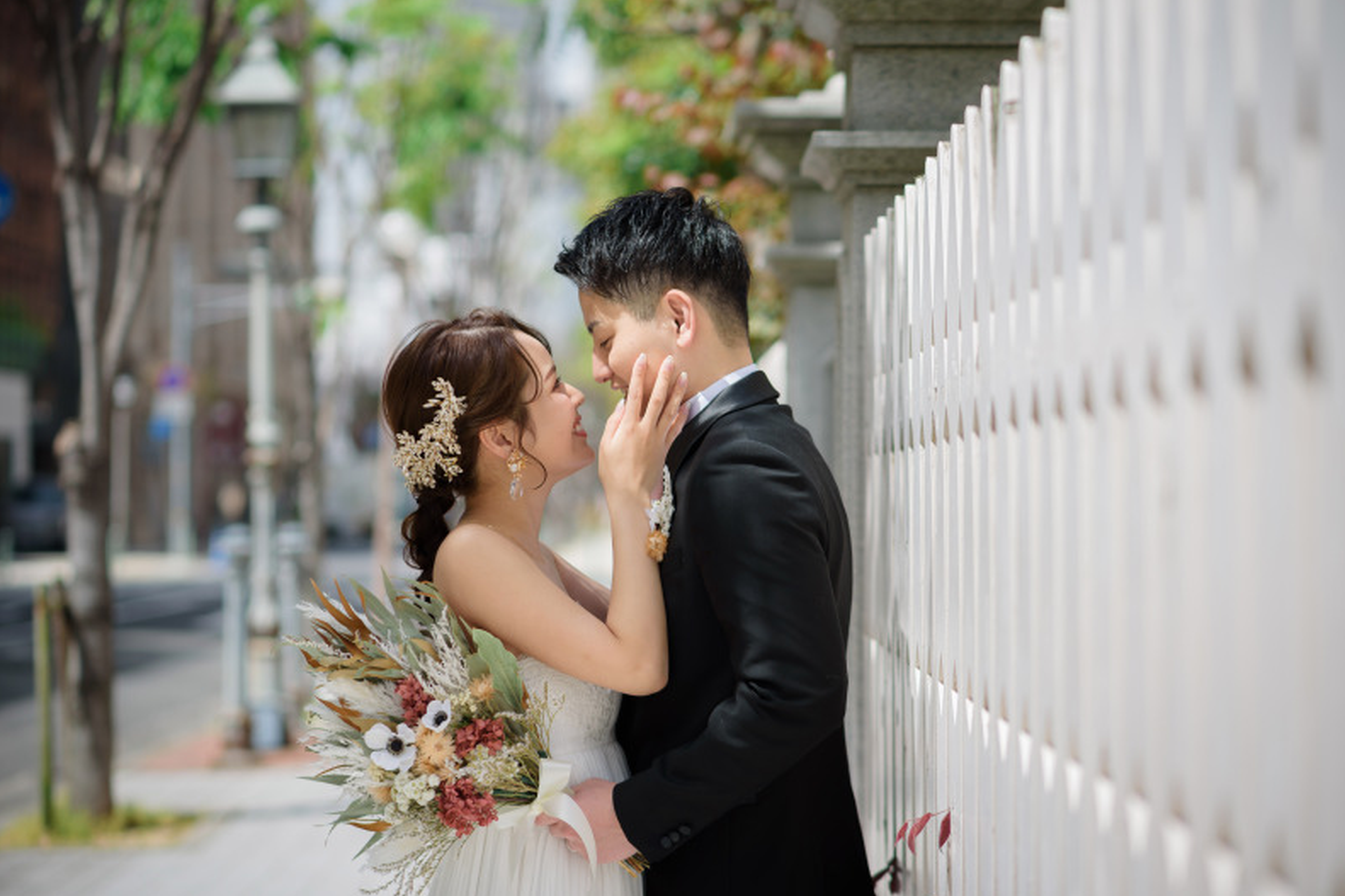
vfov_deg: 15.9
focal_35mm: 86
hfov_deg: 23.6
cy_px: 447
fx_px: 3212
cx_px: 677
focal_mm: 85
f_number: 2.8
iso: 100
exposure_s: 1/1250
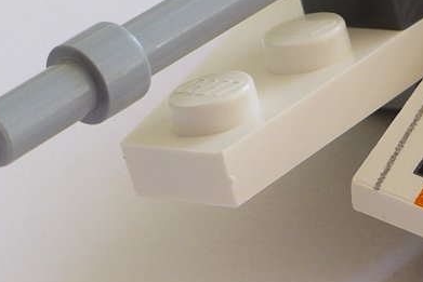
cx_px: 647
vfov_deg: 6.3
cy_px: 21
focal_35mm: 217
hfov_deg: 9.2
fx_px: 2551
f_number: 4.5
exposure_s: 1/30
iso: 80
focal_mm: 9.8
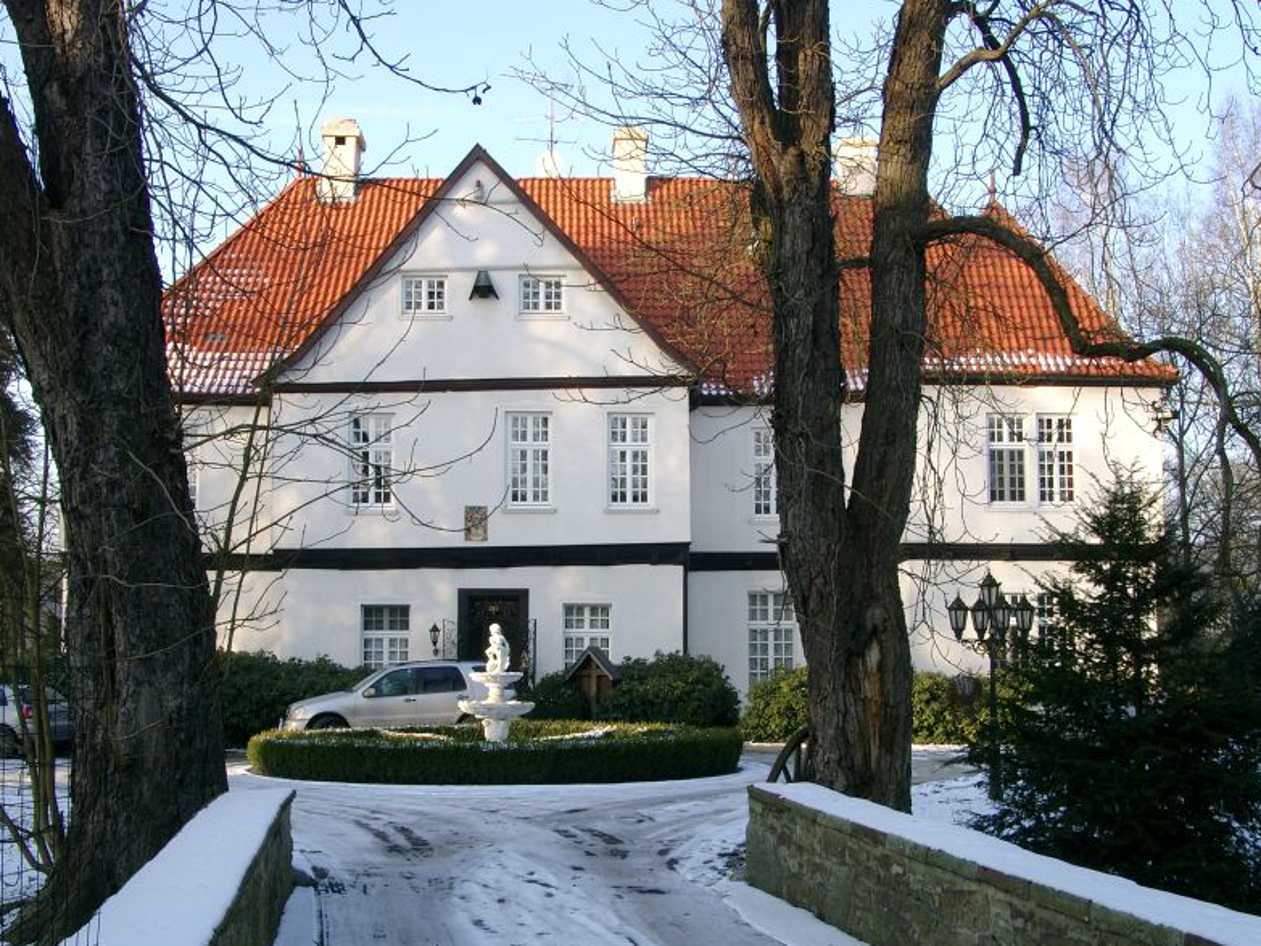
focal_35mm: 46
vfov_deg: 31.5
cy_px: 467
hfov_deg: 41.2
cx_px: 622
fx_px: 1675
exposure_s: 1/77.1
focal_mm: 9.29
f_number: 5.6
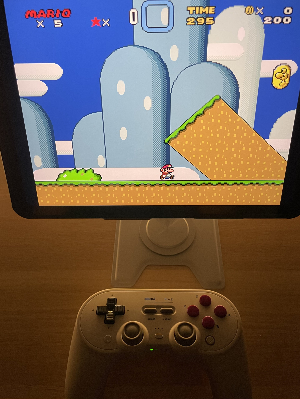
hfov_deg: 53.1
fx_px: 300
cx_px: 150
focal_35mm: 26
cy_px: 200
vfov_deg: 67.3
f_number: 1.6
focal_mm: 4.2
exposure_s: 1/50
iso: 320
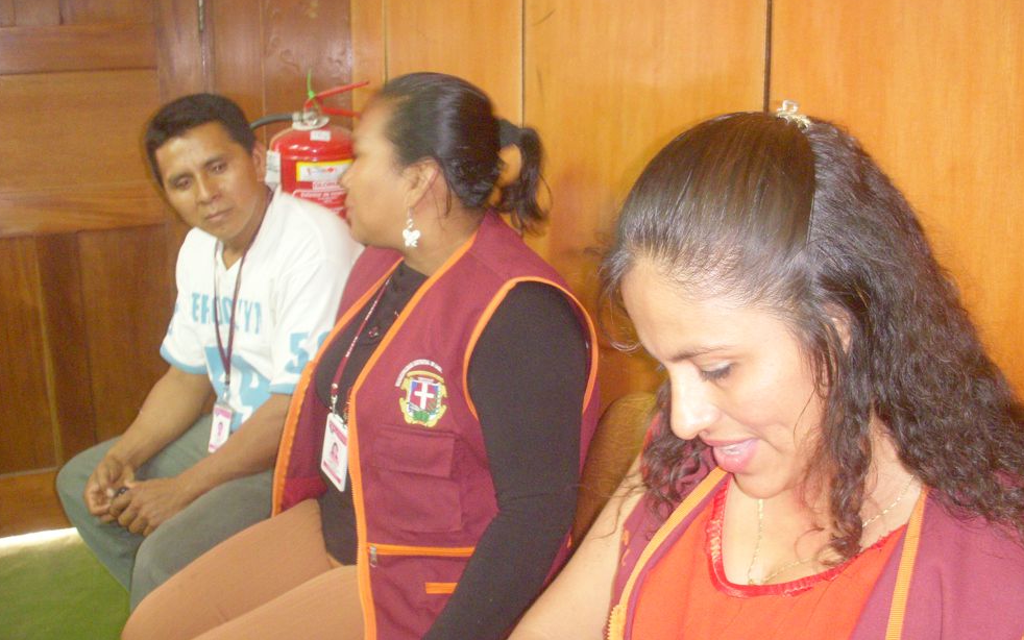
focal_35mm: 41
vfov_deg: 31.2
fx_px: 1144
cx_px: 514
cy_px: 381
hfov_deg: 48.2
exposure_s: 1/8
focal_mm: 6.3
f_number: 3.3
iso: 400
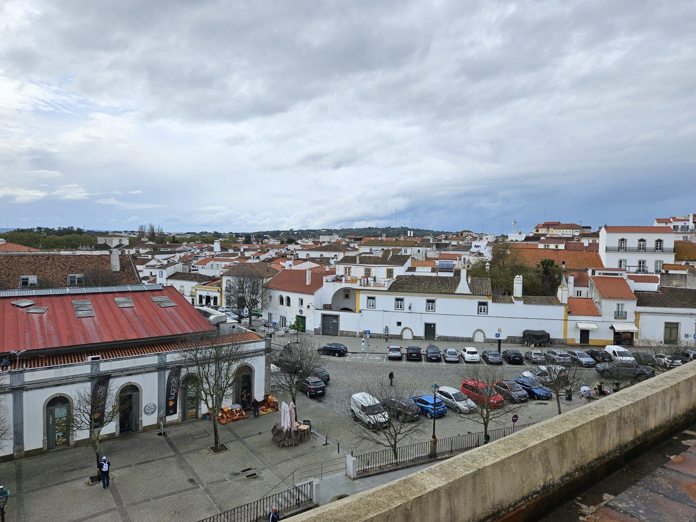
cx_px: 348
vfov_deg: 58.9
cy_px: 261
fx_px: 462
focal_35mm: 23
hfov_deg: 73.9
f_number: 1.8
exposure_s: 1/3246
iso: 25
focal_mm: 5.4
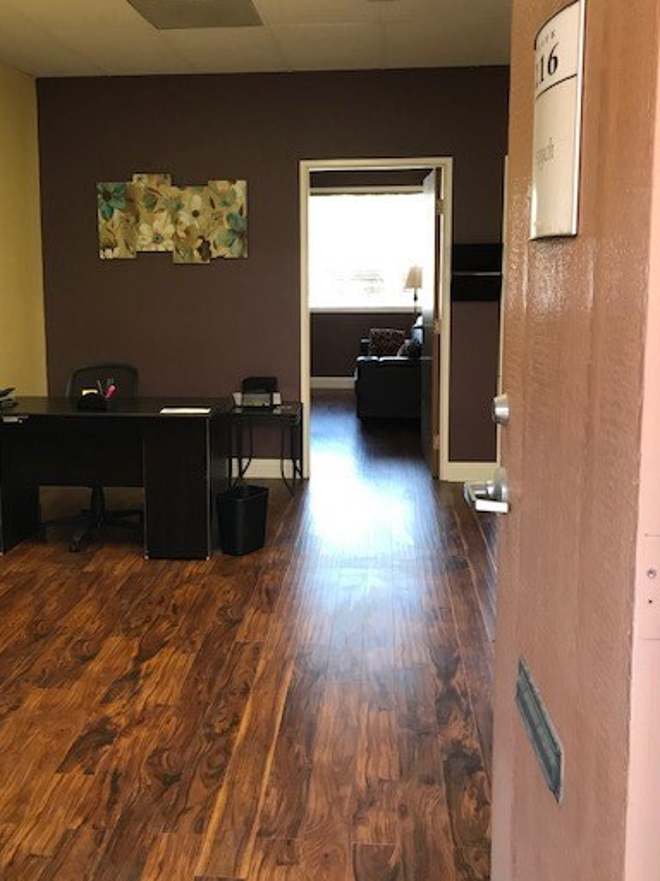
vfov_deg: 52.5
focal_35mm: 35
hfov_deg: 40.6
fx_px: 890
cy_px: 396
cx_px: 289
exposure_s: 1/30
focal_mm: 3.99
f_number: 1.8
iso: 40
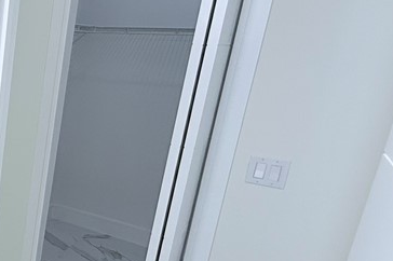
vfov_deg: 32.5
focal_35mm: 41
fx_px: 447
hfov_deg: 33.5
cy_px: 147
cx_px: -126
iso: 50
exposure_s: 1/123
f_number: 2.2
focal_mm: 2.22
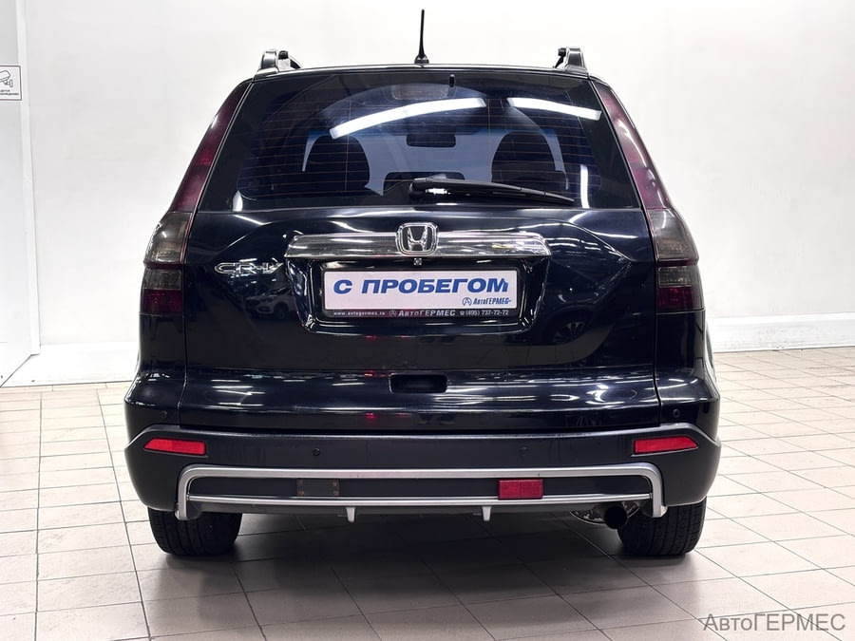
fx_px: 1284
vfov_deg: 28.0
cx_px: 428
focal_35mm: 52
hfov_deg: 36.8
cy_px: 320
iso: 100
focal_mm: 5.96
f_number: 1.6
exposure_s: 1/50
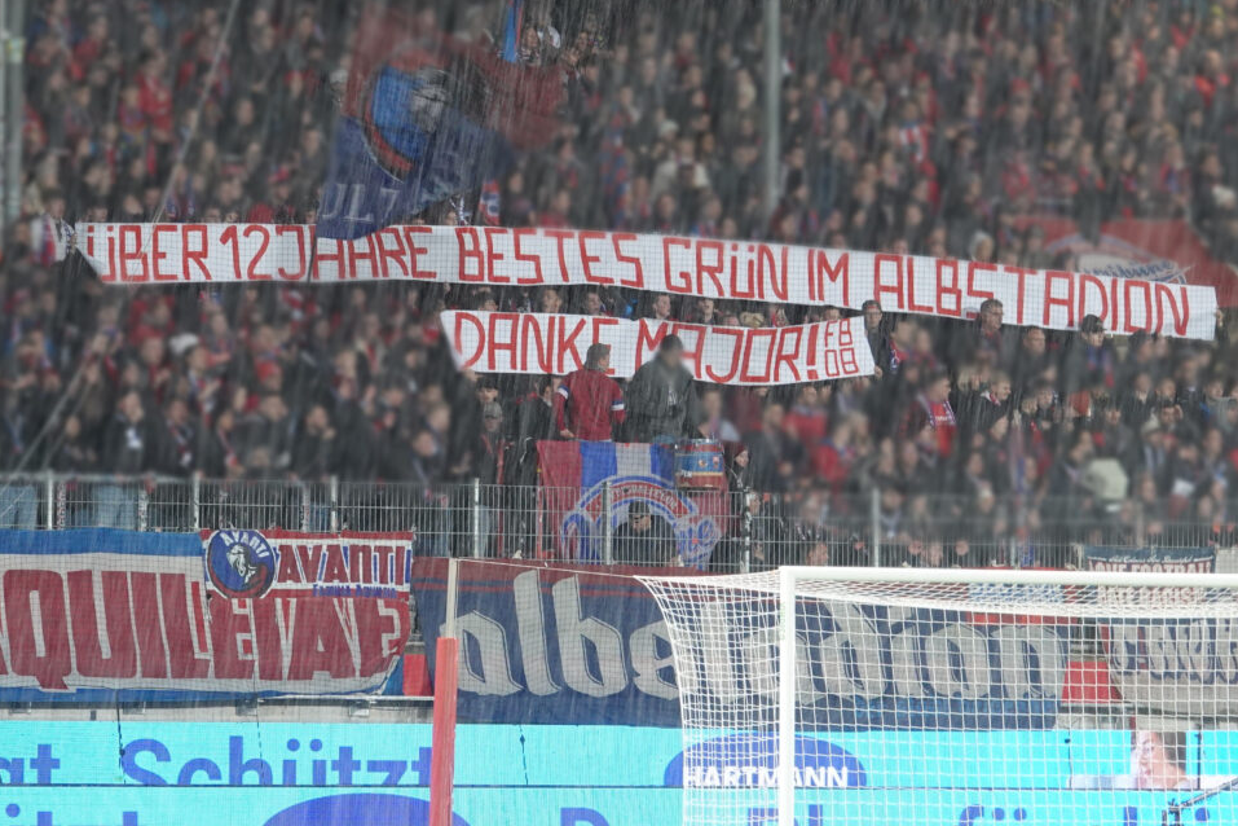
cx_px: 475
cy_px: 315
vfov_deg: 4.6
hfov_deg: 7.0
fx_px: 10178
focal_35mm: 296
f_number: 4
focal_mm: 64.84
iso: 800
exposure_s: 1/50
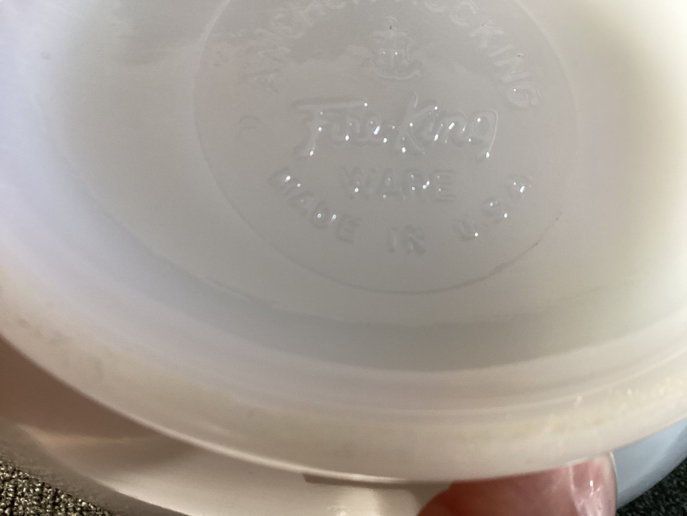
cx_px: 344
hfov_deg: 58.3
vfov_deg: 45.4
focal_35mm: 31
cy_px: 258
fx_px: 615
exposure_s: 1/50
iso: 80
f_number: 2.4
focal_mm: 3.3
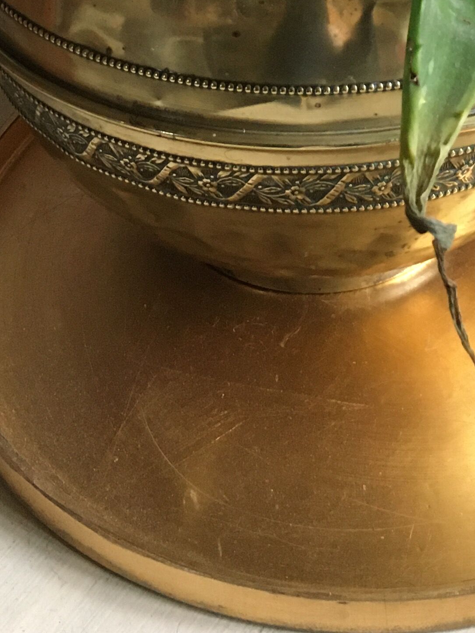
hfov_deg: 18.1
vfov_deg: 21.8
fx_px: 1482
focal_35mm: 81
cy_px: -180
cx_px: 347
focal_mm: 4.15
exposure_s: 1/20
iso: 200
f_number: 2.2
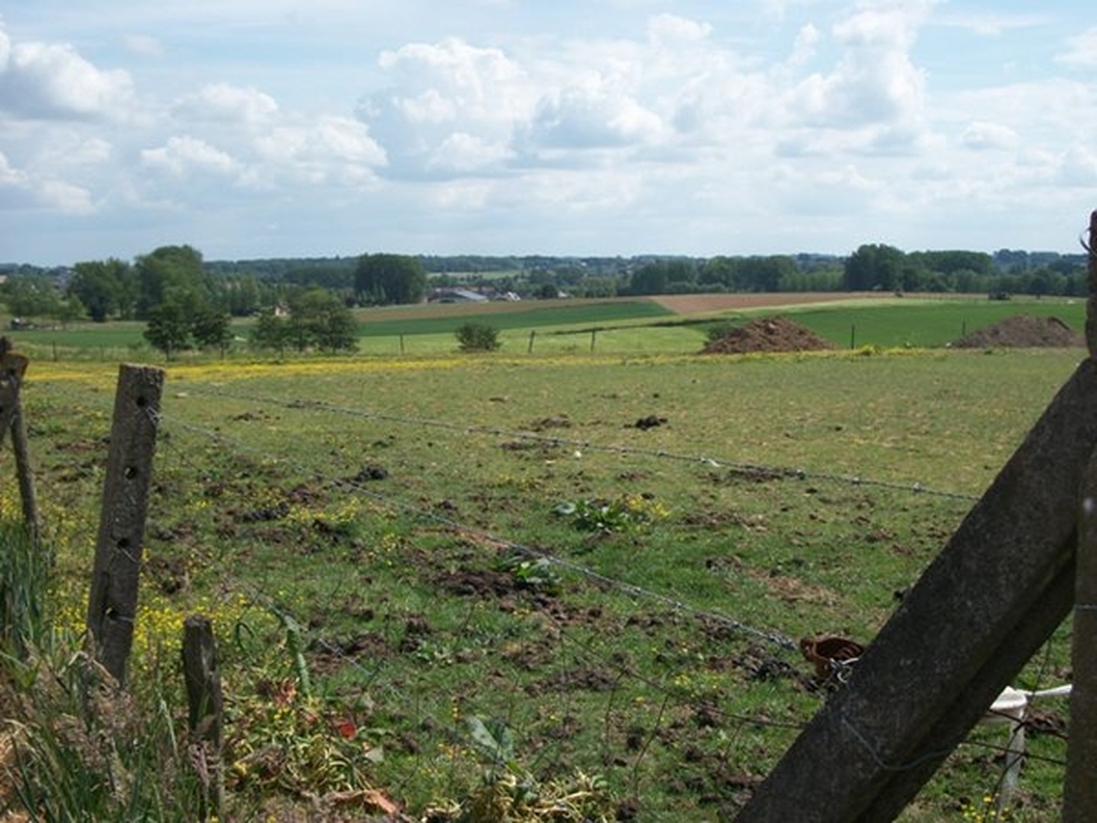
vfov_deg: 36.0
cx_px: 548
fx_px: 1268
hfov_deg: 46.8
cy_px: 412
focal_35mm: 40
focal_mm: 7.1
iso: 80
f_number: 9.9
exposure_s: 1/200
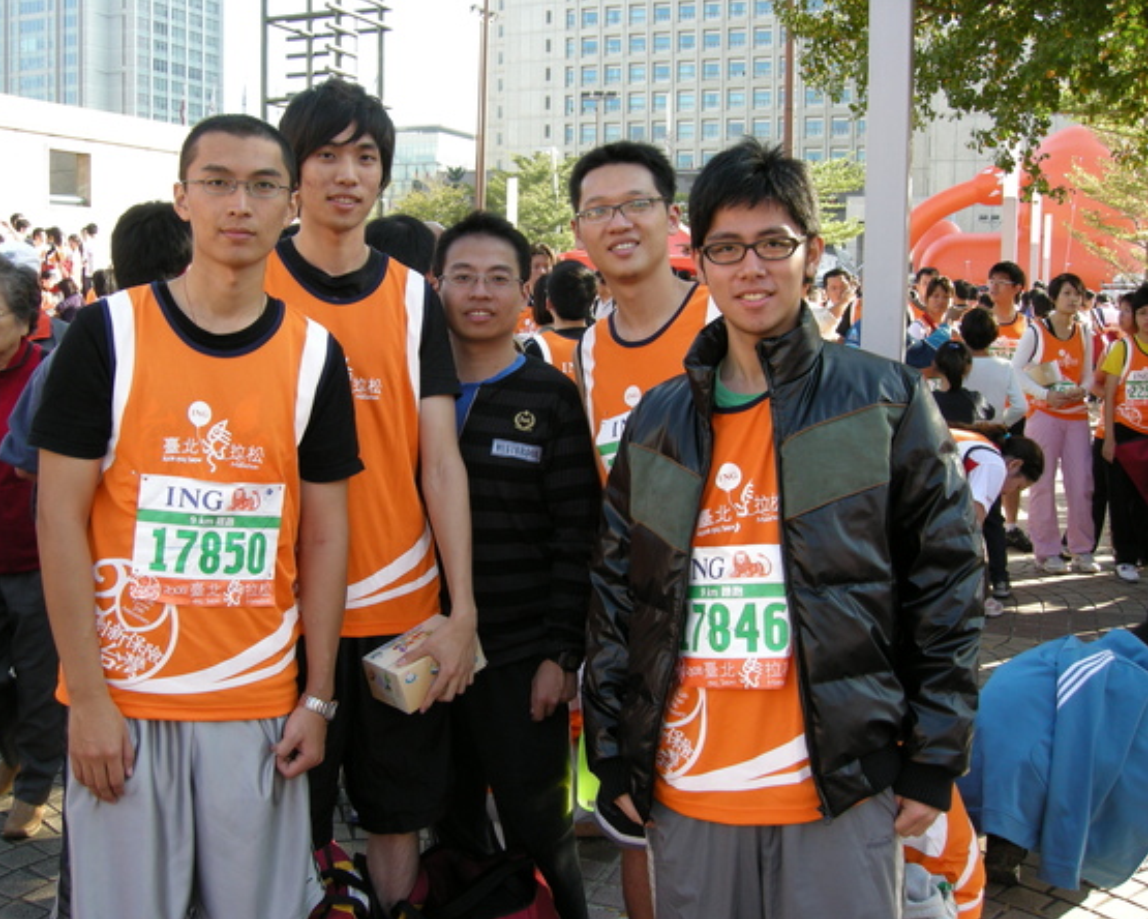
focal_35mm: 38
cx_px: 530
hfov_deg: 47.9
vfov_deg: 39.2
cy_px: 460
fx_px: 1291
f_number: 3.8
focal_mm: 7.5
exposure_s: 1/115
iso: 100
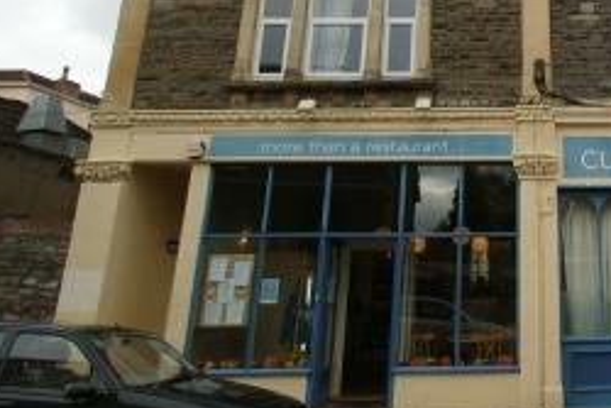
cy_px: 82
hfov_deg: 49.7
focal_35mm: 35
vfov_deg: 36.7
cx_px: 528
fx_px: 593
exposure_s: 1/60
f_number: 8
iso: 100
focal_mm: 13
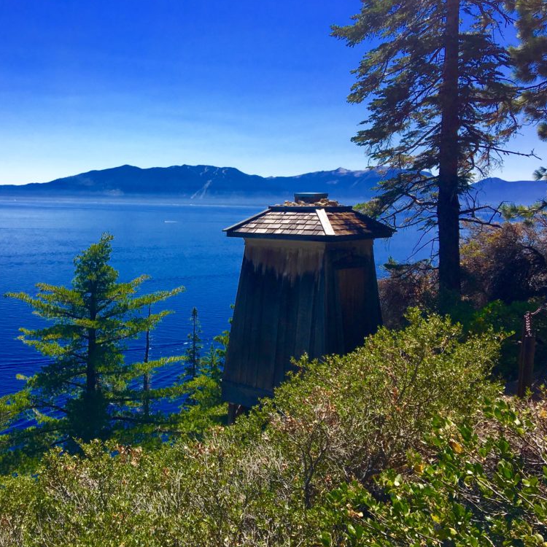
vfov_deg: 47.2
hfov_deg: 46.5
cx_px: 184
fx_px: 626
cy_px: 271
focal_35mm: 35
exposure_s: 1/1972
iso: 25
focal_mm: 4.15
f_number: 2.2
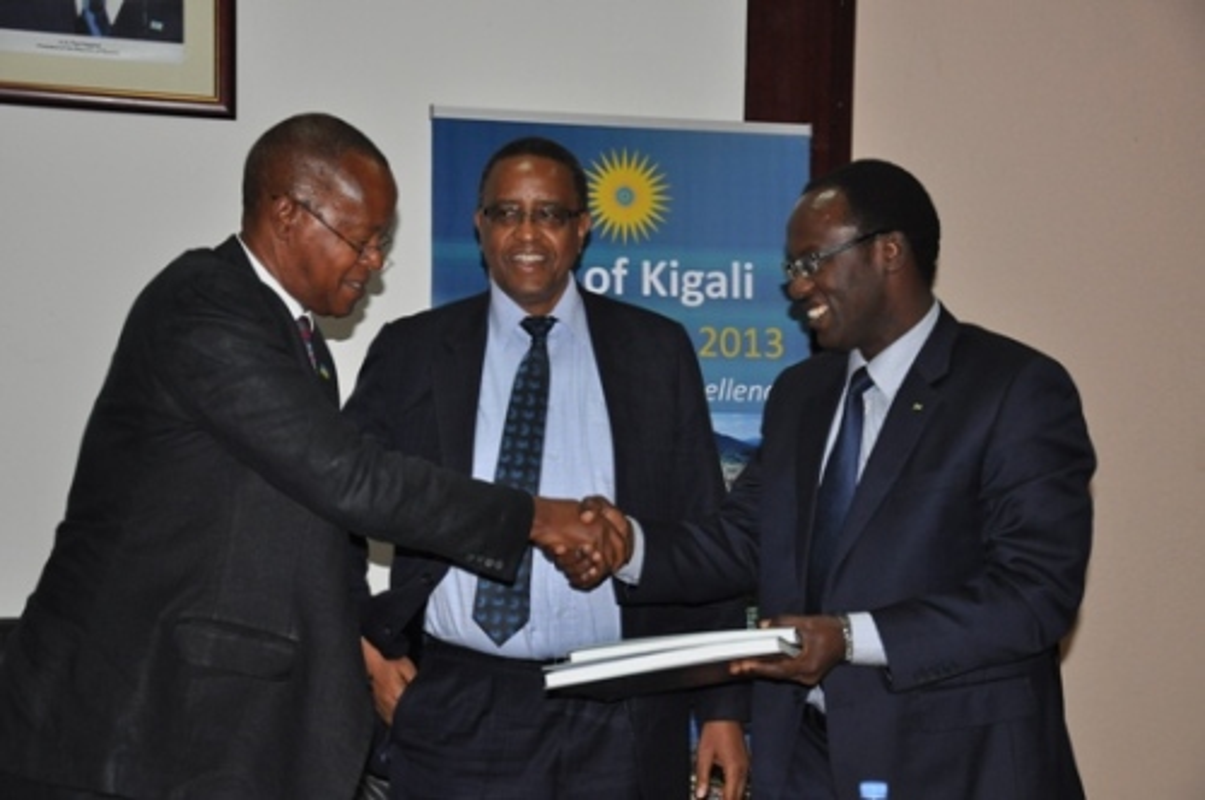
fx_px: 2106
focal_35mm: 63
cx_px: 602
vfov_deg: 21.5
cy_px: 400
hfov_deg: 31.9
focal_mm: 42
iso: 800
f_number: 4.8
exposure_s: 1/60
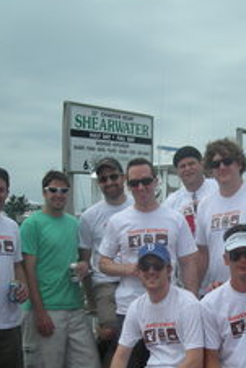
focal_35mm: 63
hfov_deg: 21.1
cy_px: 230
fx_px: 645
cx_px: 231
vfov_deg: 31.7
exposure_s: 1/443
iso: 50
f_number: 5.7
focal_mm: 5.7
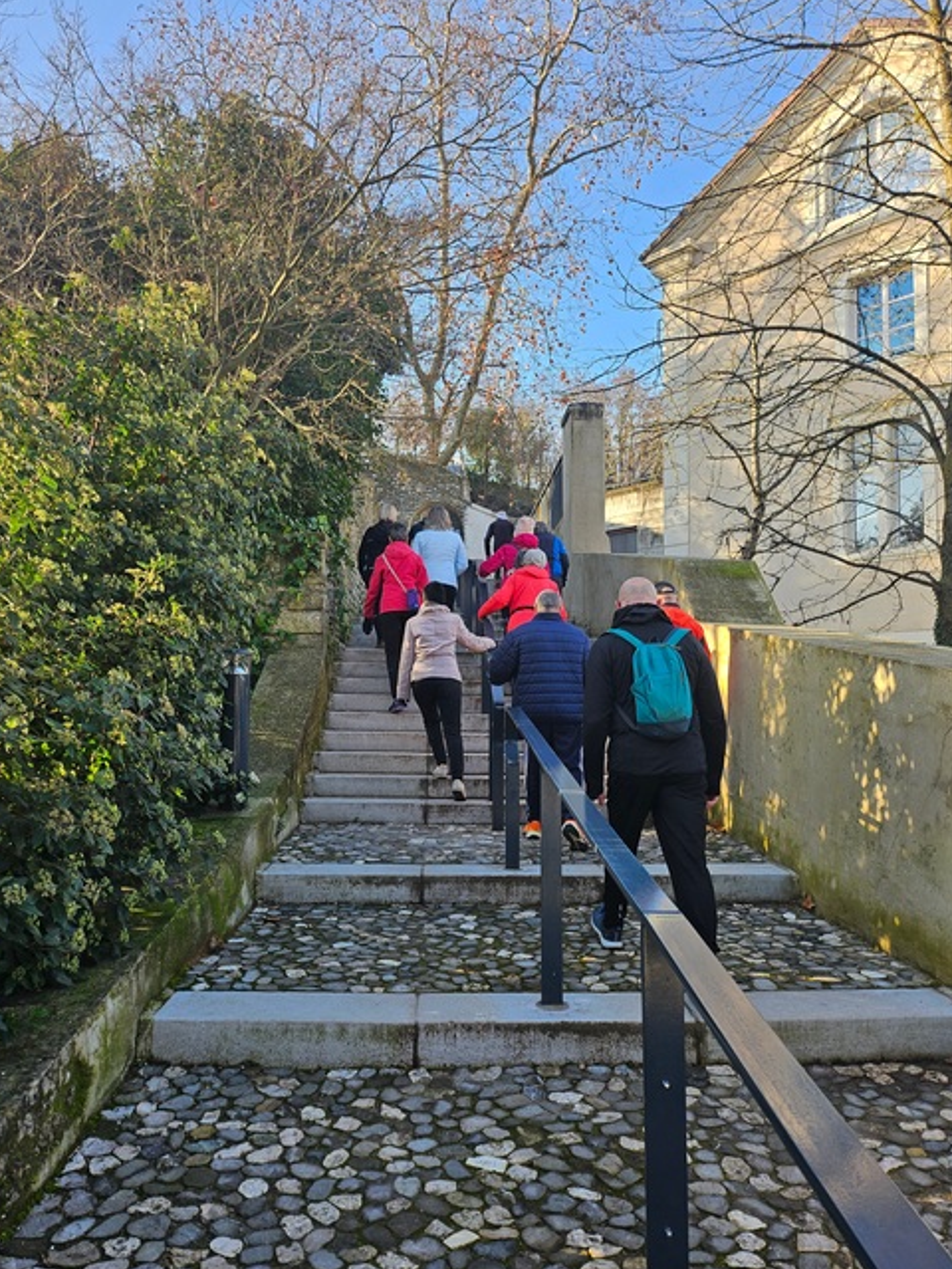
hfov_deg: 54.9
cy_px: 635
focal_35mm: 25
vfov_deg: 69.4
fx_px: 917
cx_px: 466
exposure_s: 1/568
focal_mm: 5
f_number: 1.8
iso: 50
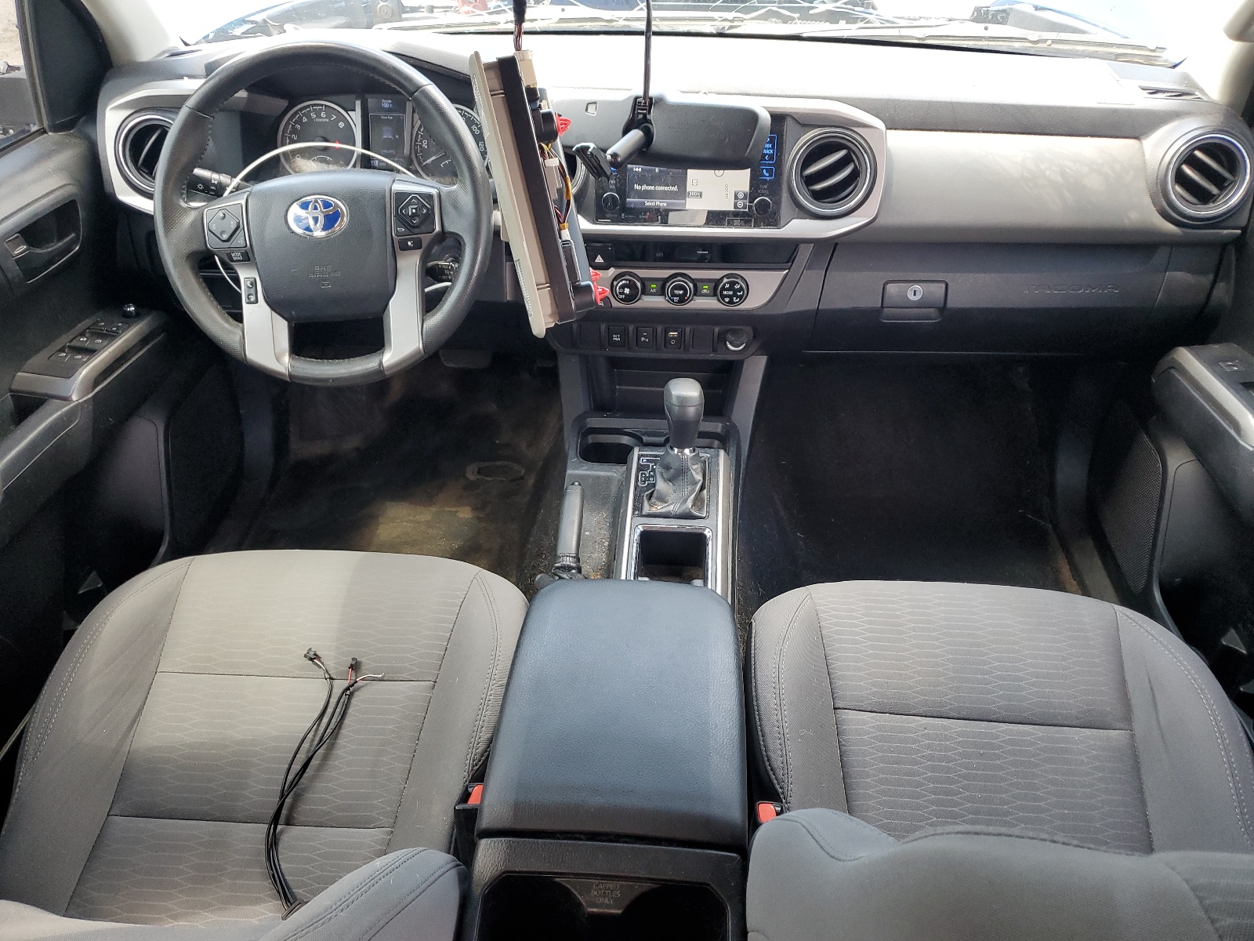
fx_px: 942
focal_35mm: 26
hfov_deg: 67.3
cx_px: 627
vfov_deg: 53.1
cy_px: 470
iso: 83
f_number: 1.5
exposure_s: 1/120
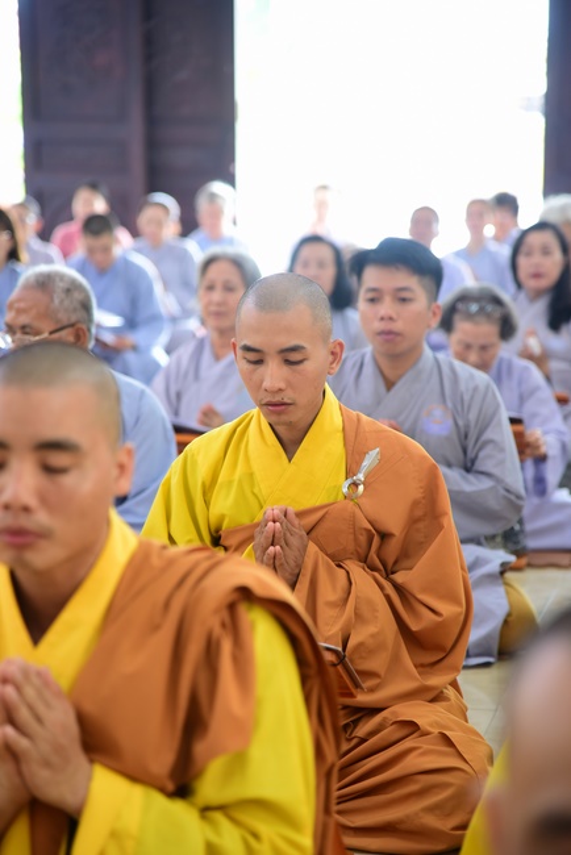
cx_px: 286
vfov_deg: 17.1
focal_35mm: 120
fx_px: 2852
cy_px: 428
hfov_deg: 11.4
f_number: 4
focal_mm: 120
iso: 800
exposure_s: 1/40
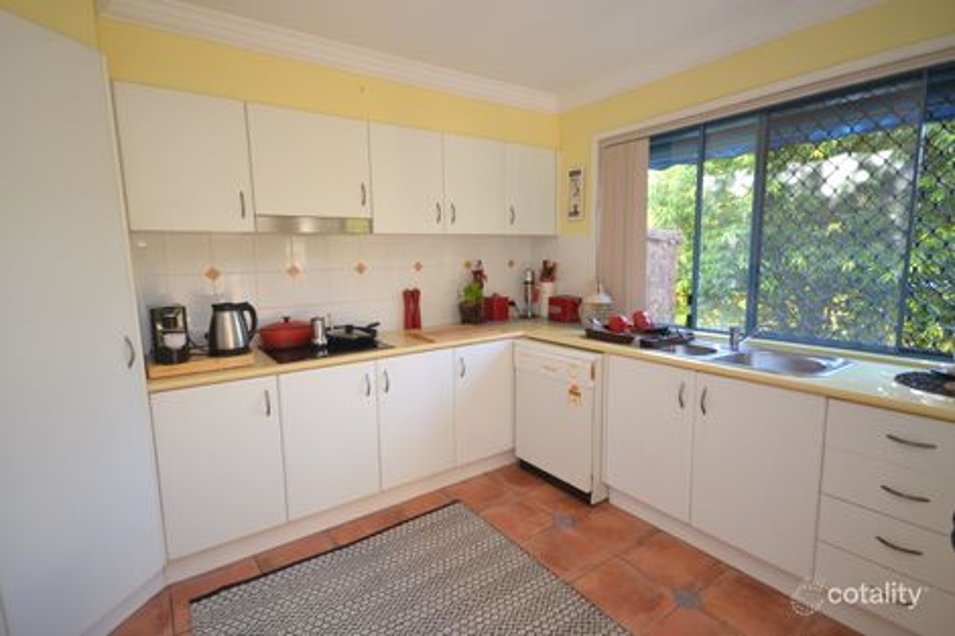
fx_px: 457
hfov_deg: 92.5
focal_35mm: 17
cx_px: 478
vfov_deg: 69.6
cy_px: 318
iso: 560
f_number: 4.2
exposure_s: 1/60
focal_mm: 11.5
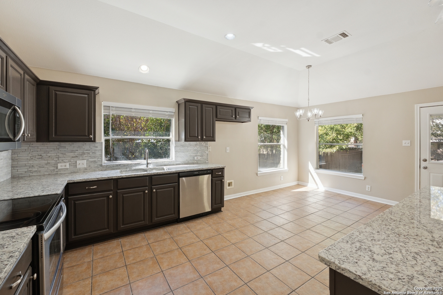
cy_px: 148
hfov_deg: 100.4
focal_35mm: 15
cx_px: 222
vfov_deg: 77.3
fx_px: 185
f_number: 8
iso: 400
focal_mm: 10
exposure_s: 1/50
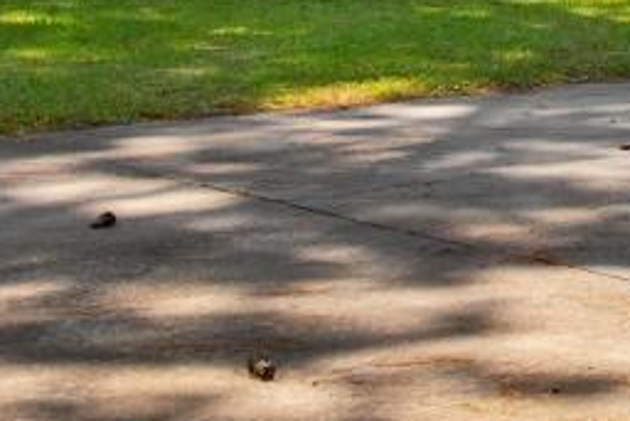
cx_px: 1223
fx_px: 2434
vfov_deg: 9.5
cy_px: -300
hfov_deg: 13.0
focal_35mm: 139
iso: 100
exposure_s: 1/200
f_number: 2.8
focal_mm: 8.38
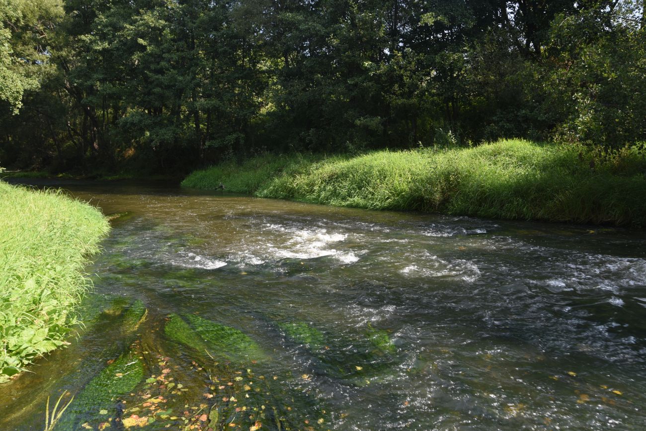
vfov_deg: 42.3
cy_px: 216
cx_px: 323
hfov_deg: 60.3
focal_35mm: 31
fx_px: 556
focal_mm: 31
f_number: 8
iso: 160
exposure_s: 1/125
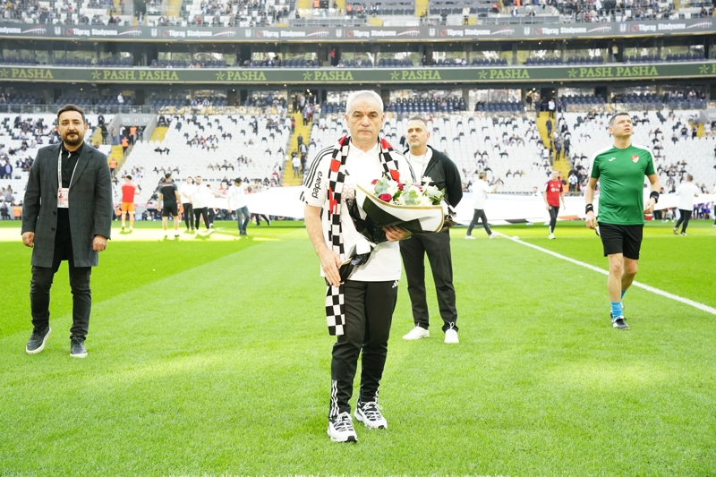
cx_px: 358
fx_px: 1102
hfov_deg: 36.0
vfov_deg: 24.4
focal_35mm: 55
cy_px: 238
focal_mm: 55.4
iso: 4000
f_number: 6.3
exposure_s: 1/1000
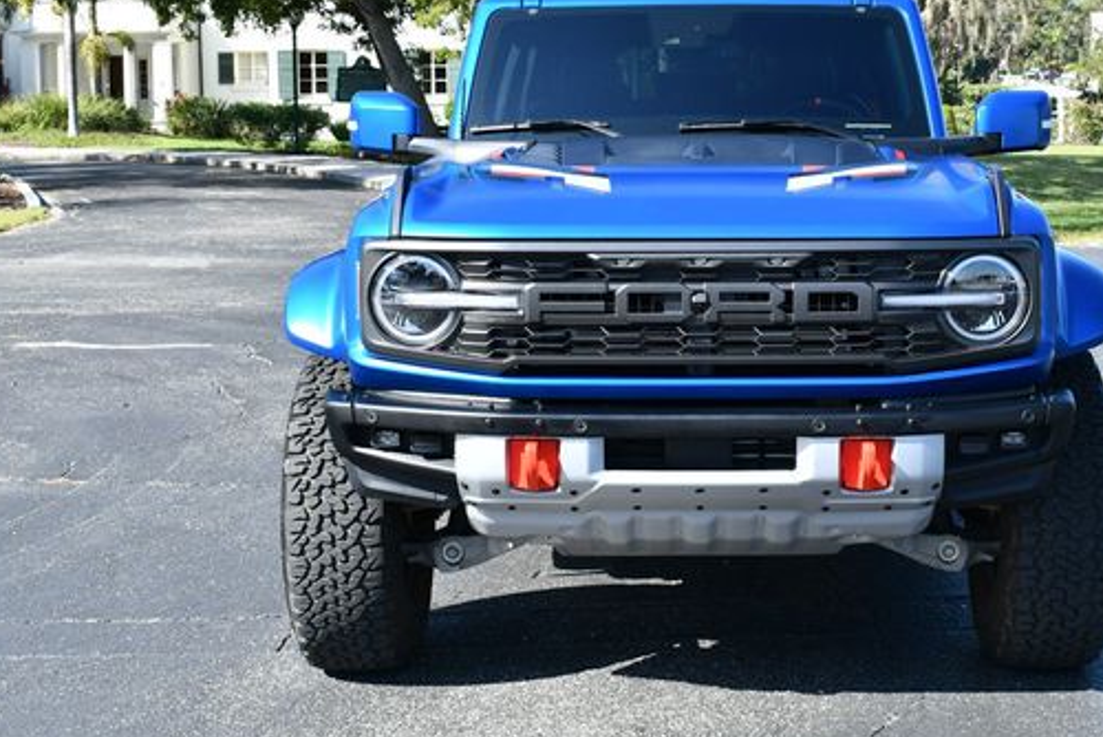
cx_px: 679
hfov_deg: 31.3
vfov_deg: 21.2
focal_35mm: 64
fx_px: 1962
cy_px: 282
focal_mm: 25
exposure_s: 1/250
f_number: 7.1
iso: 200
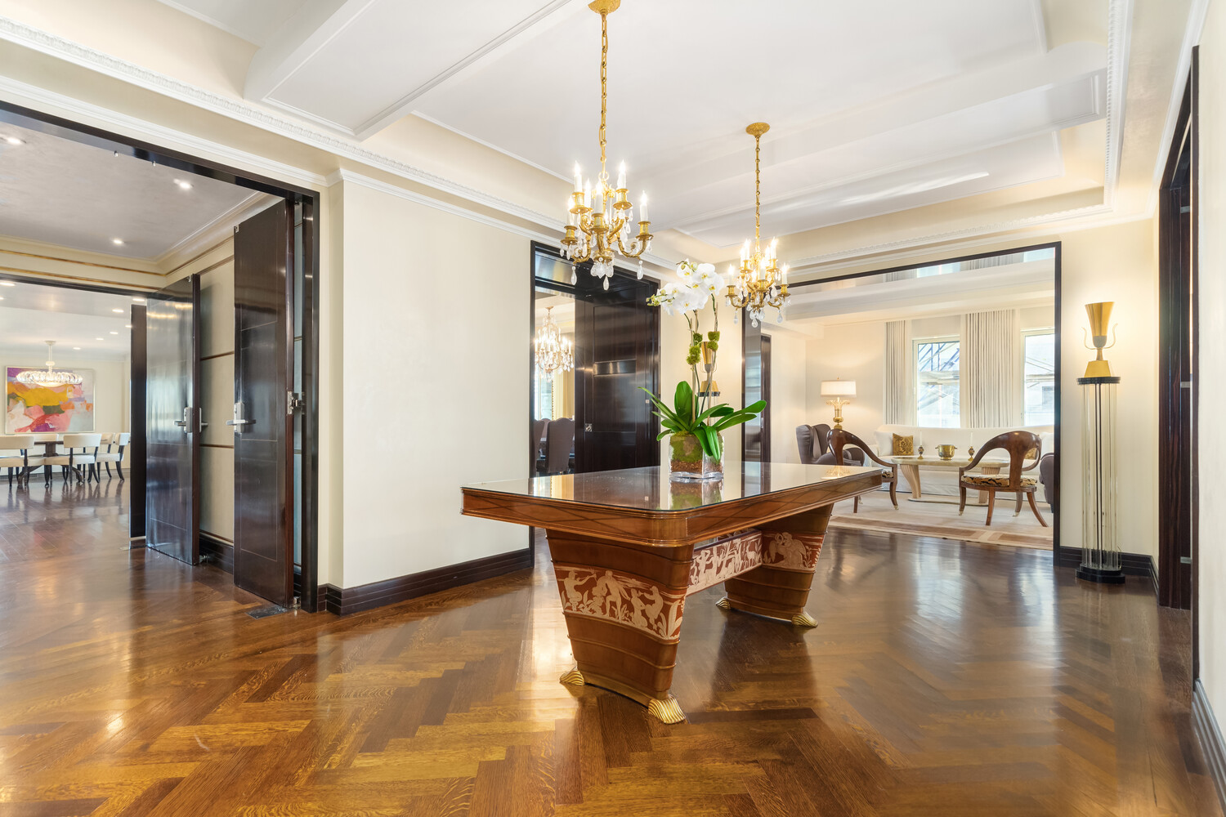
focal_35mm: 17
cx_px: 613
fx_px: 579
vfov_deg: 70.4
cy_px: 408
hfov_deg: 93.3
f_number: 7.1
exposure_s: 1/6
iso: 500
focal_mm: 17
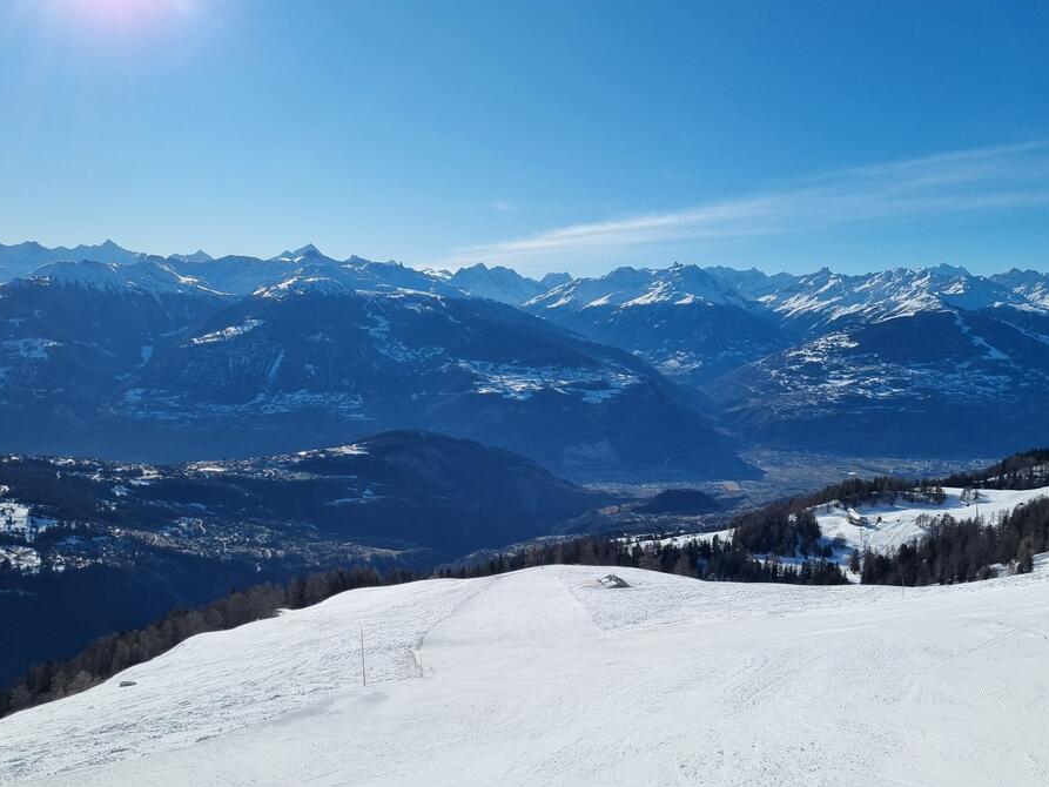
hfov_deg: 59.9
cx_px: 511
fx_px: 909
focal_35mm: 30
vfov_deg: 46.8
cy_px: 407
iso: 50
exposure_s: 1/6160
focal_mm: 5.4
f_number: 1.8
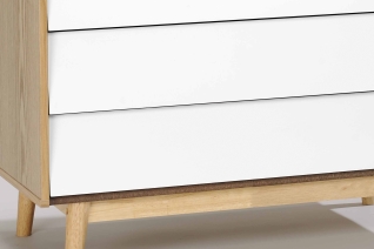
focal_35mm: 214
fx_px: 2223
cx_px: 261
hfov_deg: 9.6
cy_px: 8
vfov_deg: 6.4
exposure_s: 1/100
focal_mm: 85
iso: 100
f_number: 8
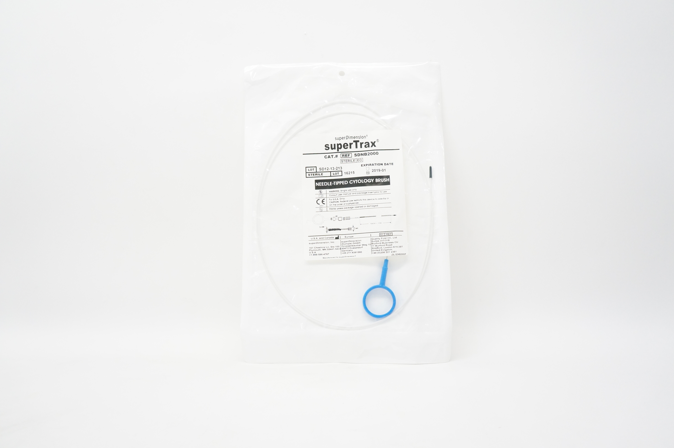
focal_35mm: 28
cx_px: 337
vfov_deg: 45.6
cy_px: 224
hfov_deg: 64.6
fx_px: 533
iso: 1600
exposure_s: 1/250
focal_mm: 19
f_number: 5
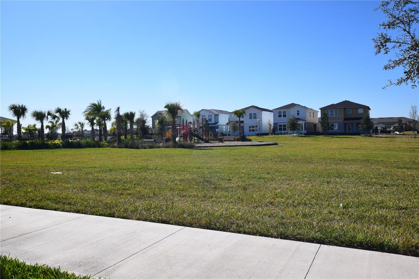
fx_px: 349
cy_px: 140
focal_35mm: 30
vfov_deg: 43.6
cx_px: 210
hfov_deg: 61.9
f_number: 11
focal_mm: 20
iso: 360
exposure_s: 1/500
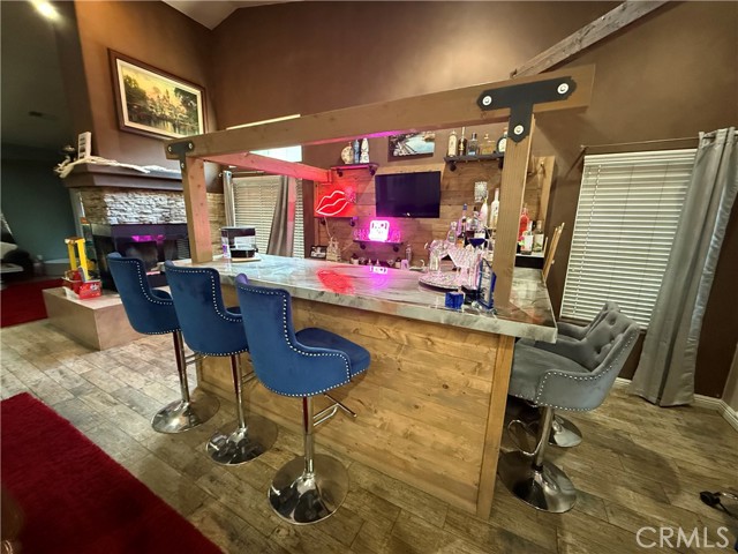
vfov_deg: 85.7
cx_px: 369
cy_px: 277
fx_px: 298
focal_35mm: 14
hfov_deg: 102.1
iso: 1250
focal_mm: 2.22
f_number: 2.2
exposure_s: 1/40
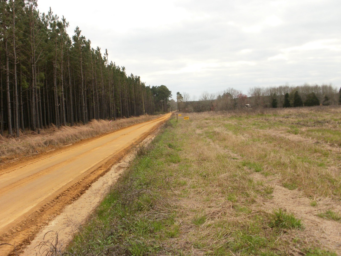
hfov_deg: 51.4
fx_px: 355
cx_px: 170
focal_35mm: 36
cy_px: 128
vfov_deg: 39.7
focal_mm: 6.3
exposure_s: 1/320
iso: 100
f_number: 5.6
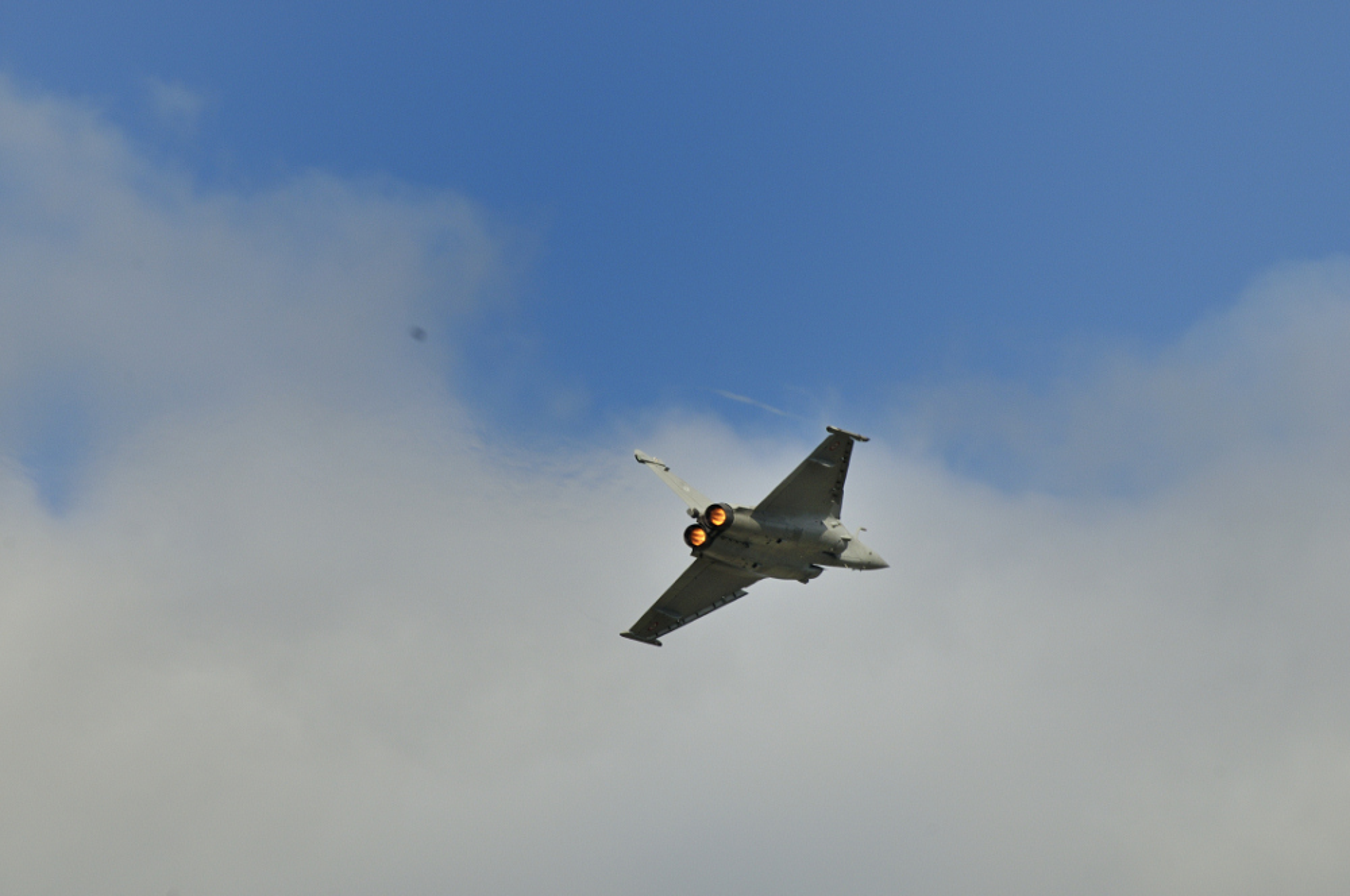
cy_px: 448
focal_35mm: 450
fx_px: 16853
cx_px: 675
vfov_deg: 3.0
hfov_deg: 4.6
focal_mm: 300
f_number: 11
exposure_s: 1/500
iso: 200
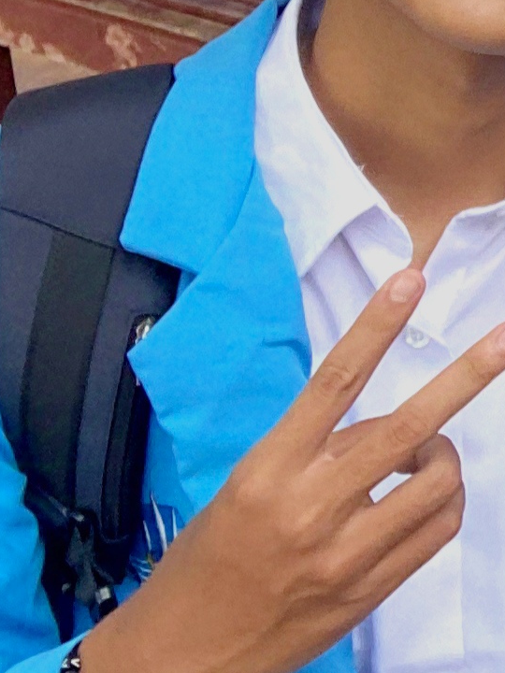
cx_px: 361
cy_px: 110
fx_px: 914
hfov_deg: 30.5
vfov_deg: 38.5
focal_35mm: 47
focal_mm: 2.71
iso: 50
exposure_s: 1/122
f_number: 2.2
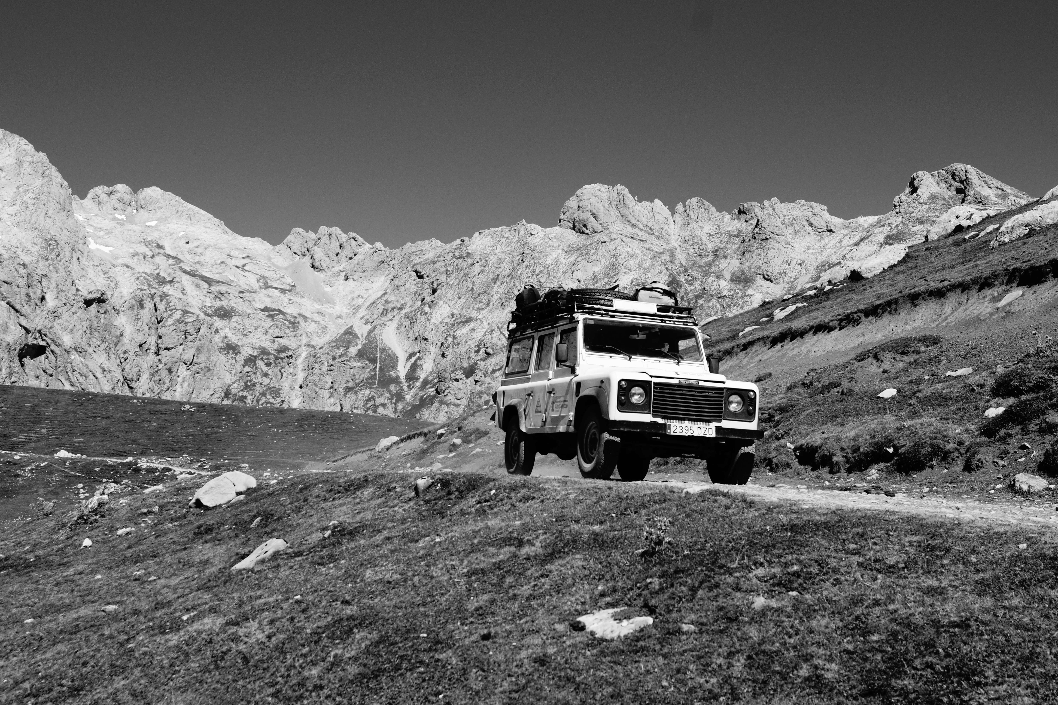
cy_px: 352
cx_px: 529
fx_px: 1234
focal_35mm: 42
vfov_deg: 31.9
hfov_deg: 46.4
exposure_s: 1/800
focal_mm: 28
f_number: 9
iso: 160
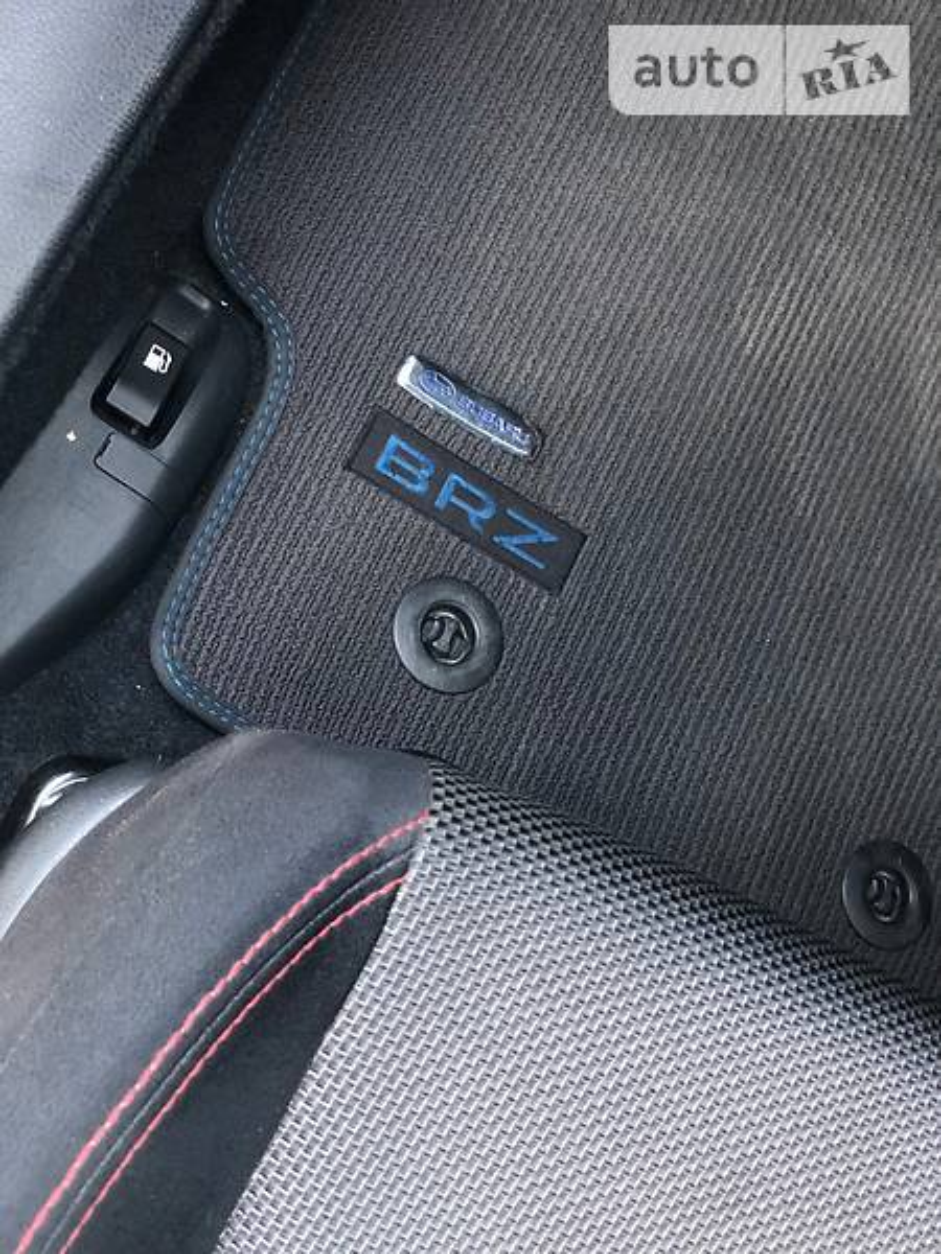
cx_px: 470
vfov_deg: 36.8
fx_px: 1885
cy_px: 627
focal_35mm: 52
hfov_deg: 28.0
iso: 160
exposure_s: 1/9
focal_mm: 6
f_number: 2.4
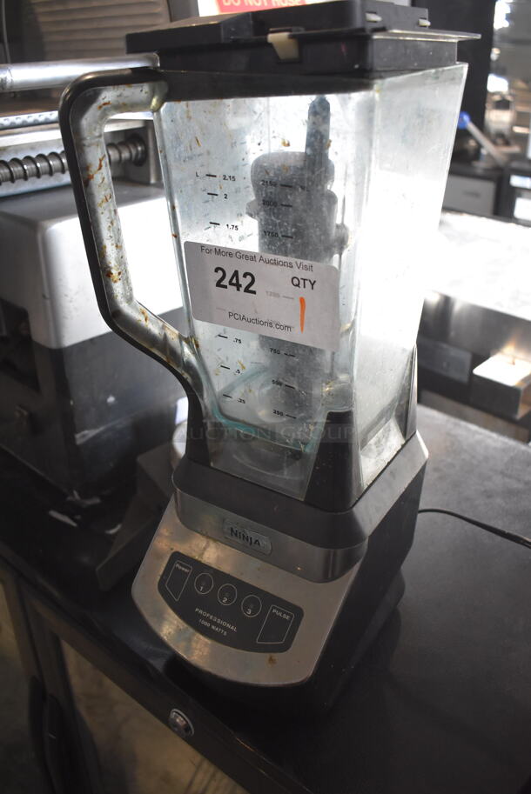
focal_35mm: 33
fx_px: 729
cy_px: 397
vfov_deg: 57.2
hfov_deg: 40.0
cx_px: 266
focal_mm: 22
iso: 1600
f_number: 3.8
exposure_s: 1/125
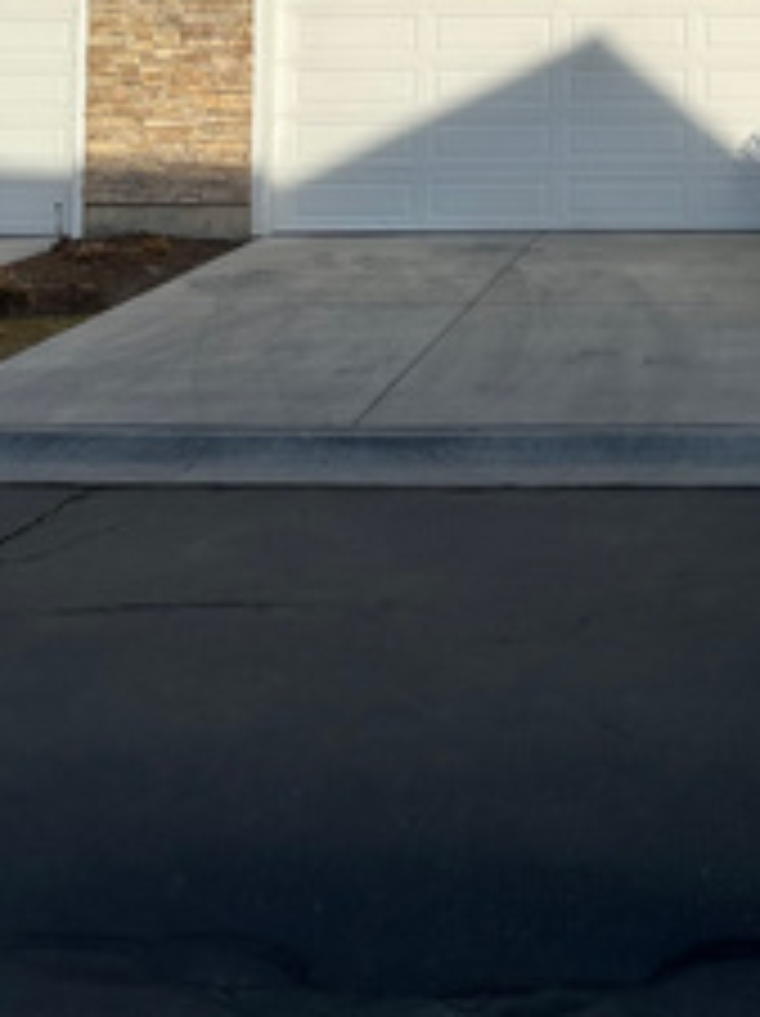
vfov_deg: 34.2
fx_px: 1496
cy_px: 4
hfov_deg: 26.6
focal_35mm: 51
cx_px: 800
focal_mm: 6.86
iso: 80
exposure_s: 1/6211
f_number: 1.78
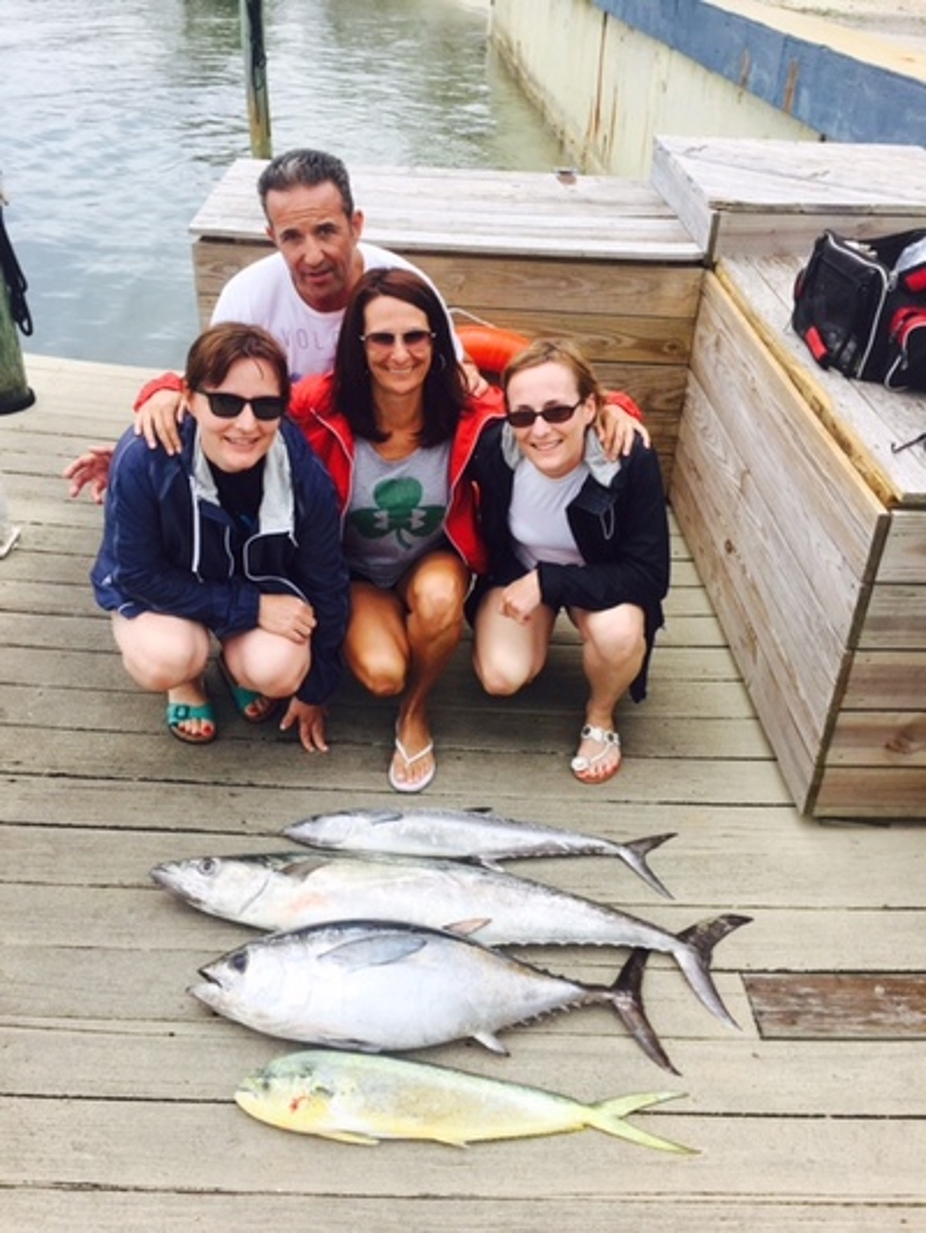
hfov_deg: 48.2
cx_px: 463
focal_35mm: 29
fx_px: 1034
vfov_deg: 61.6
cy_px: 616
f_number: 2.2
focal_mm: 4.15
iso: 32
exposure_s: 1/824
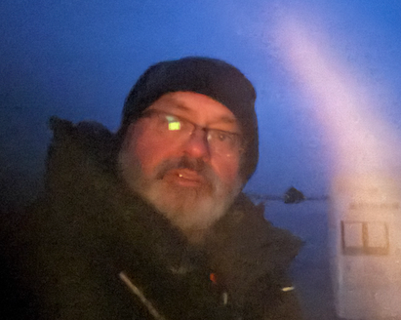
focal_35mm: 35
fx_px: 415
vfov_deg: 42.2
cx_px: 282
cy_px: 165
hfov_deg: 50.2
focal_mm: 2.69
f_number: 1.9
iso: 4000
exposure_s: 1/2
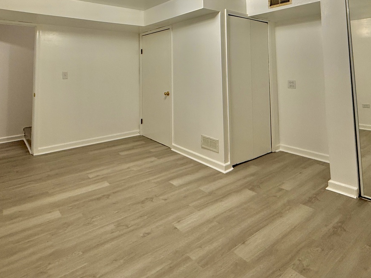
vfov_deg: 54.3
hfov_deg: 73.8
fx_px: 246
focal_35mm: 23
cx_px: 172
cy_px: 50
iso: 200
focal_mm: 2.22
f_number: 2.2
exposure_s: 1/120
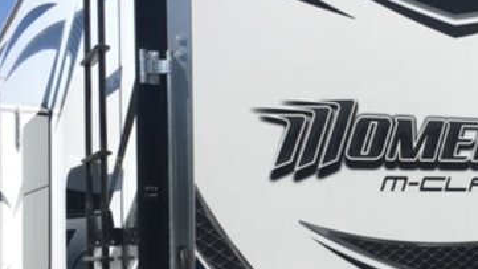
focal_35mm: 70
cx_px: 372
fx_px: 887
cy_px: 208
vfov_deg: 17.1
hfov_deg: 29.6
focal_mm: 4.15
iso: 25
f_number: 2.2
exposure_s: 1/1538
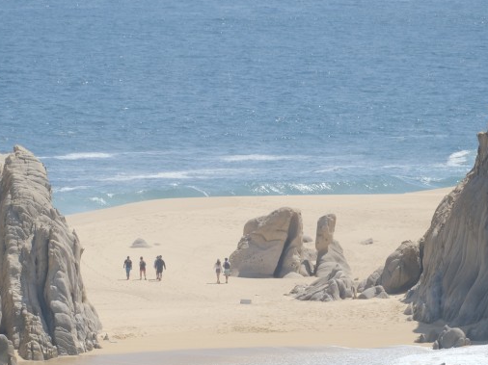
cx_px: 221
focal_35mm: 510
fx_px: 7186
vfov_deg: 2.9
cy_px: 282
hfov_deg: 3.9
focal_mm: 198.9
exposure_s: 1/4000
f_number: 5
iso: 640
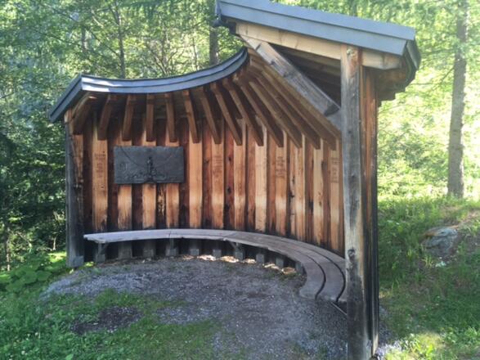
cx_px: 240
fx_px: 402
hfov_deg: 61.7
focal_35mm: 29
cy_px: 180
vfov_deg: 48.2
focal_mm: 4.15
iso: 32
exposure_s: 1/50
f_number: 2.2
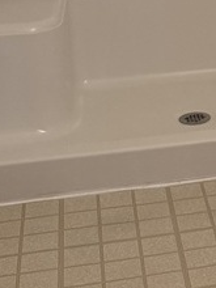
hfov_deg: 11.2
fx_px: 982
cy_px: -117
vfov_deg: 15.6
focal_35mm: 118
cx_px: 454
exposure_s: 1/182
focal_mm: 6.76
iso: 200
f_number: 1.78
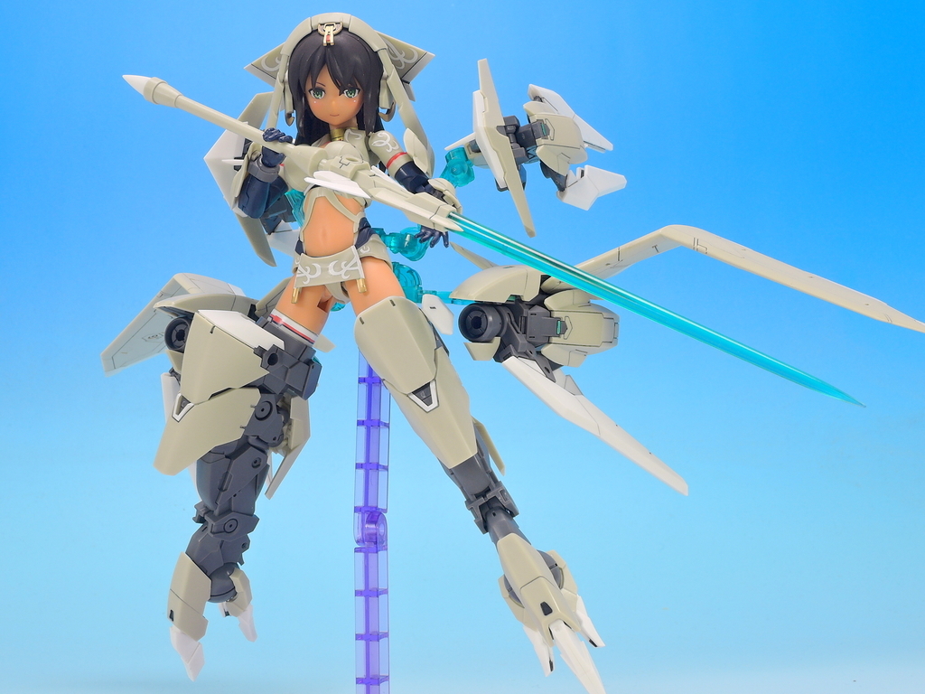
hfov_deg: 32.2
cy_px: 347
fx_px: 1603
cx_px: 462
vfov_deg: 24.4
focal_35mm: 60
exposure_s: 1
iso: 80
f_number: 7.3
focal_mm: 12.8
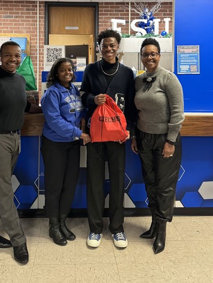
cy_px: 65
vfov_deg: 46.9
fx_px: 312
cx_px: 85
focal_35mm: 38
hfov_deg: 37.6
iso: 500
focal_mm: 6.86
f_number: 1.78
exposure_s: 1/60
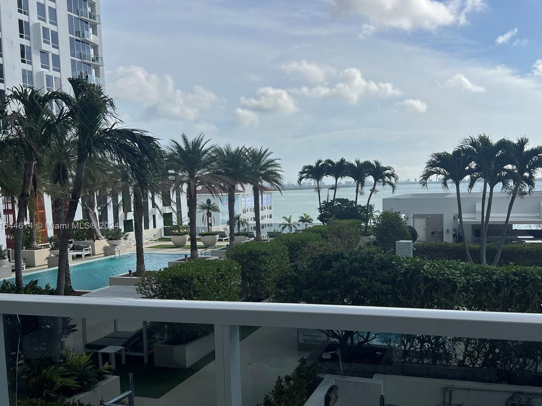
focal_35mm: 32
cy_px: 227
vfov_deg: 44.1
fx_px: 501
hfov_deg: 56.5
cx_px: 319
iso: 50
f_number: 1.5
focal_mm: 5.7
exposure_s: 1/8000
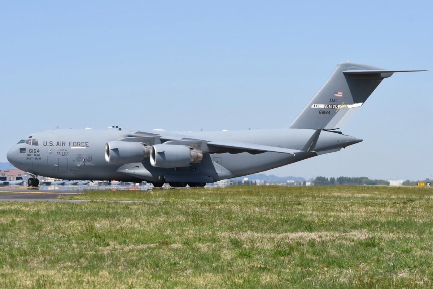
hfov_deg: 20.0
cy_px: 144
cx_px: 216
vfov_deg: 13.4
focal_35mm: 102
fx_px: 1227
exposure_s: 1/1000
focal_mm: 68
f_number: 7.1
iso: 250
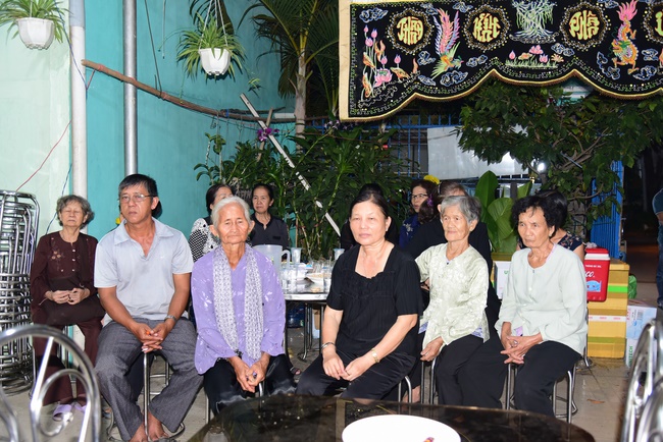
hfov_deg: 54.4
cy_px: 221
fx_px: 645
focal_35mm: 35
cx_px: 332
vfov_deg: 37.9
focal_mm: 35
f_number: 4
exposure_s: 1/40
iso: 1000
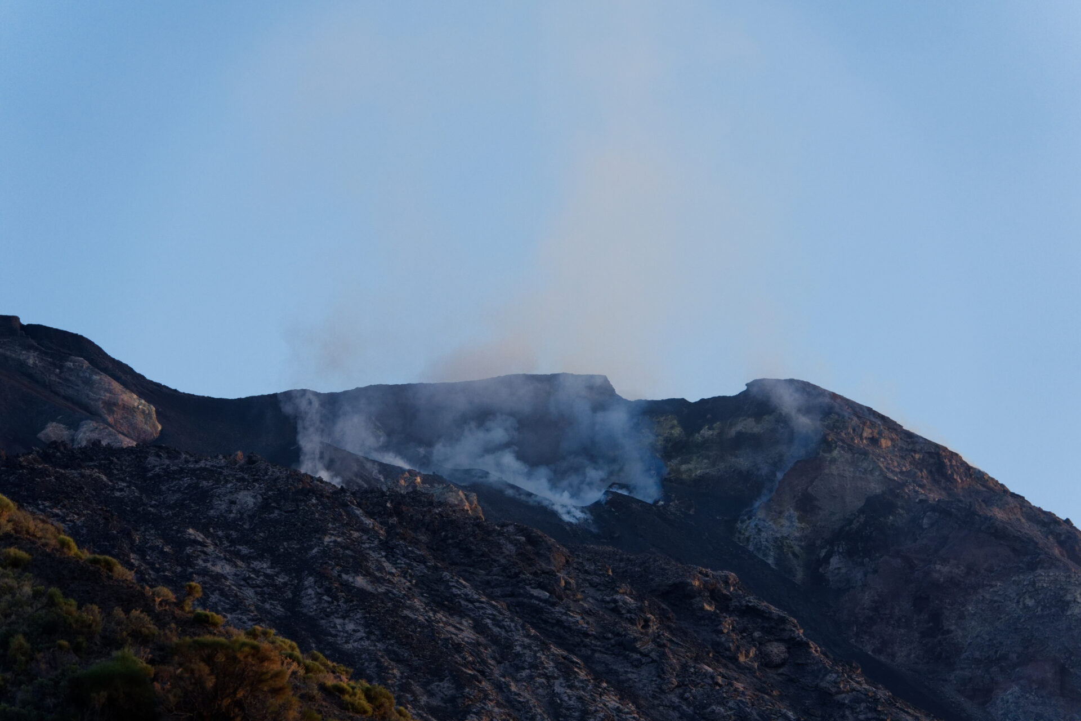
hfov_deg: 11.3
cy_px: 360
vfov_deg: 7.5
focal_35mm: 182
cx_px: 540
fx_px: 5465
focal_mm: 182
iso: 800
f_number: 8
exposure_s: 1/400
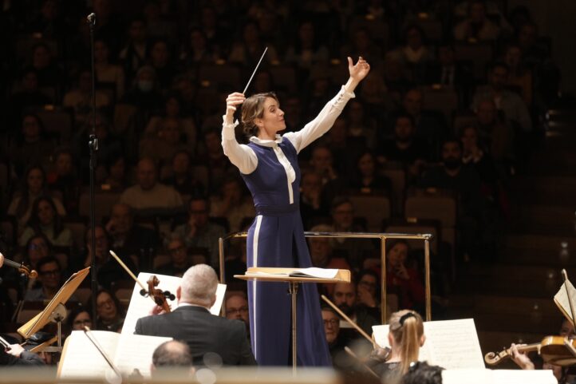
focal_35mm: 200
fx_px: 3199
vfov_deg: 6.9
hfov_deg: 10.3
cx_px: 288
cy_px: 192
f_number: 2.8
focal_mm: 200
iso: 2500
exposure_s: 1/200
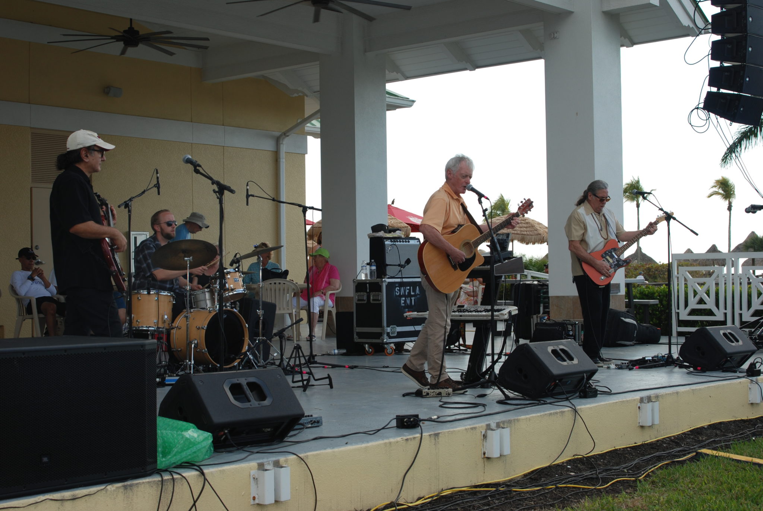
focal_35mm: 52
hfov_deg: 37.8
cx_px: 382
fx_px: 1114
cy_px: 256
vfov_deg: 25.8
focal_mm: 35
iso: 100
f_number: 6.3
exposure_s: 1/200
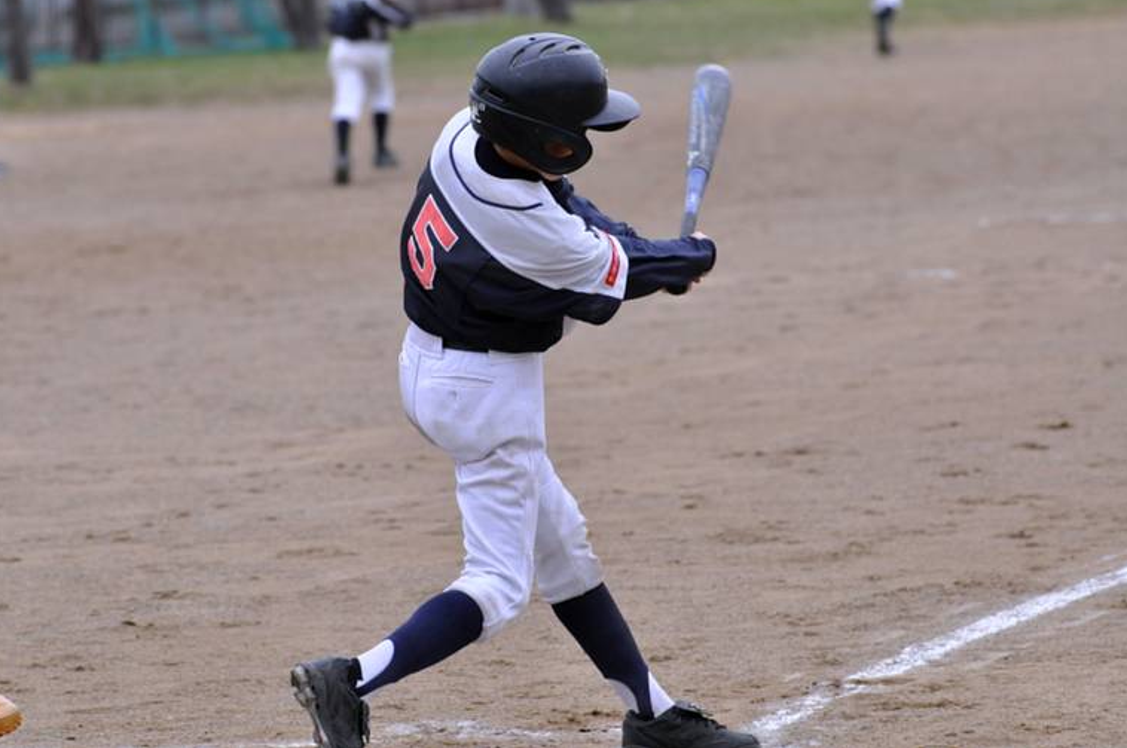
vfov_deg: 4.4
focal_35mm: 309
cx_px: 538
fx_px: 9644
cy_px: 355
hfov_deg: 6.7
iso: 800
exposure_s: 1/2000
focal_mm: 195
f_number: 7.1
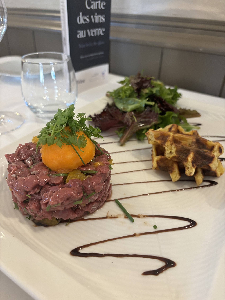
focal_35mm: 26
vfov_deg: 67.3
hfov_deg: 53.1
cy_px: 150
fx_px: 225
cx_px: 112
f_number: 1.6
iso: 200
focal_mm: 5.96
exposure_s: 1/50
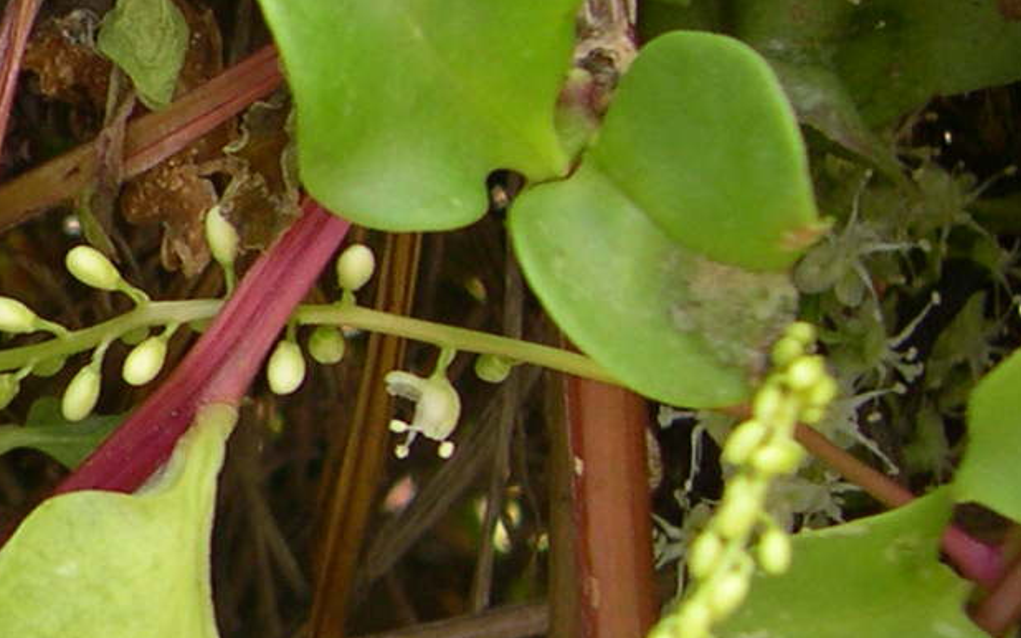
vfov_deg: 8.9
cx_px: -714
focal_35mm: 148
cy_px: 255
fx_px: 4117
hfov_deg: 13.0
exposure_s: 1/279
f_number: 2.8
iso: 100
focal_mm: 8
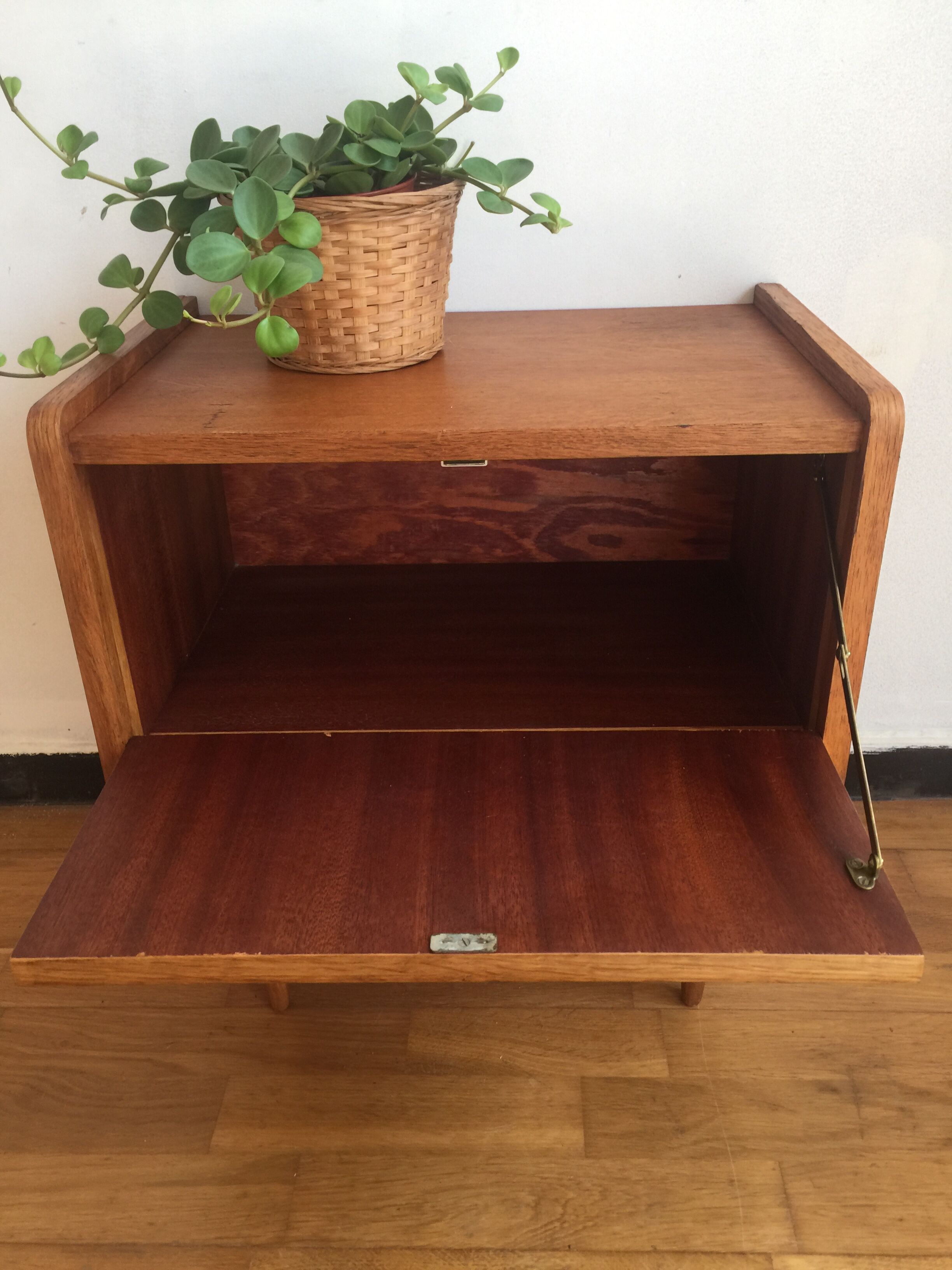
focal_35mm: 29
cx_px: 476
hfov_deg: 48.2
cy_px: 635
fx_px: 1063
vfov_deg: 61.7
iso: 32
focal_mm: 4.15
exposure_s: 1/33
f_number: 2.2
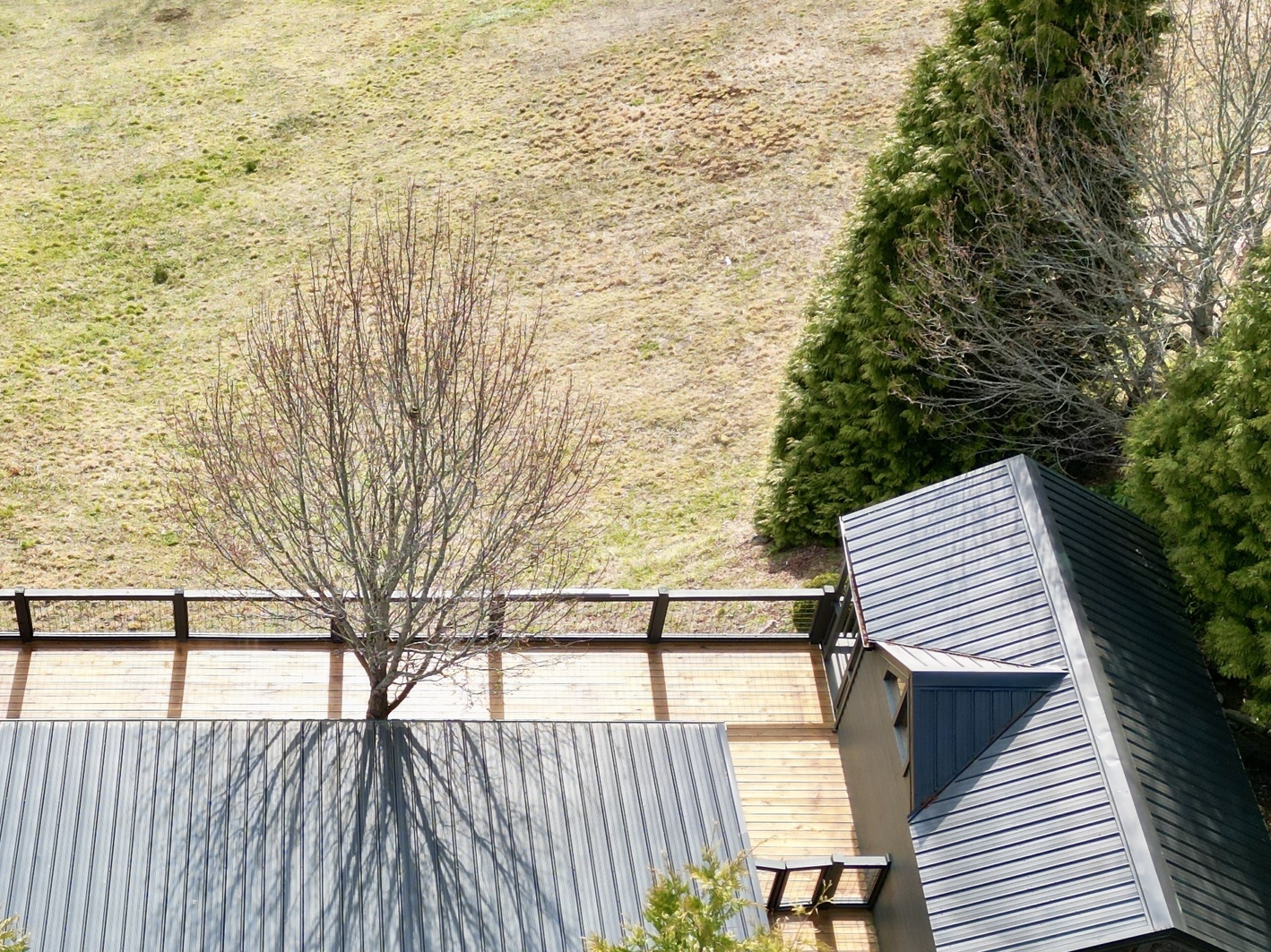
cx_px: 253
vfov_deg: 27.8
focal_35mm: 52
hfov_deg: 35.6
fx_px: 1909
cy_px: 669
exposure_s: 1/1000
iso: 130
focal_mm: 6.72
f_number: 1.7
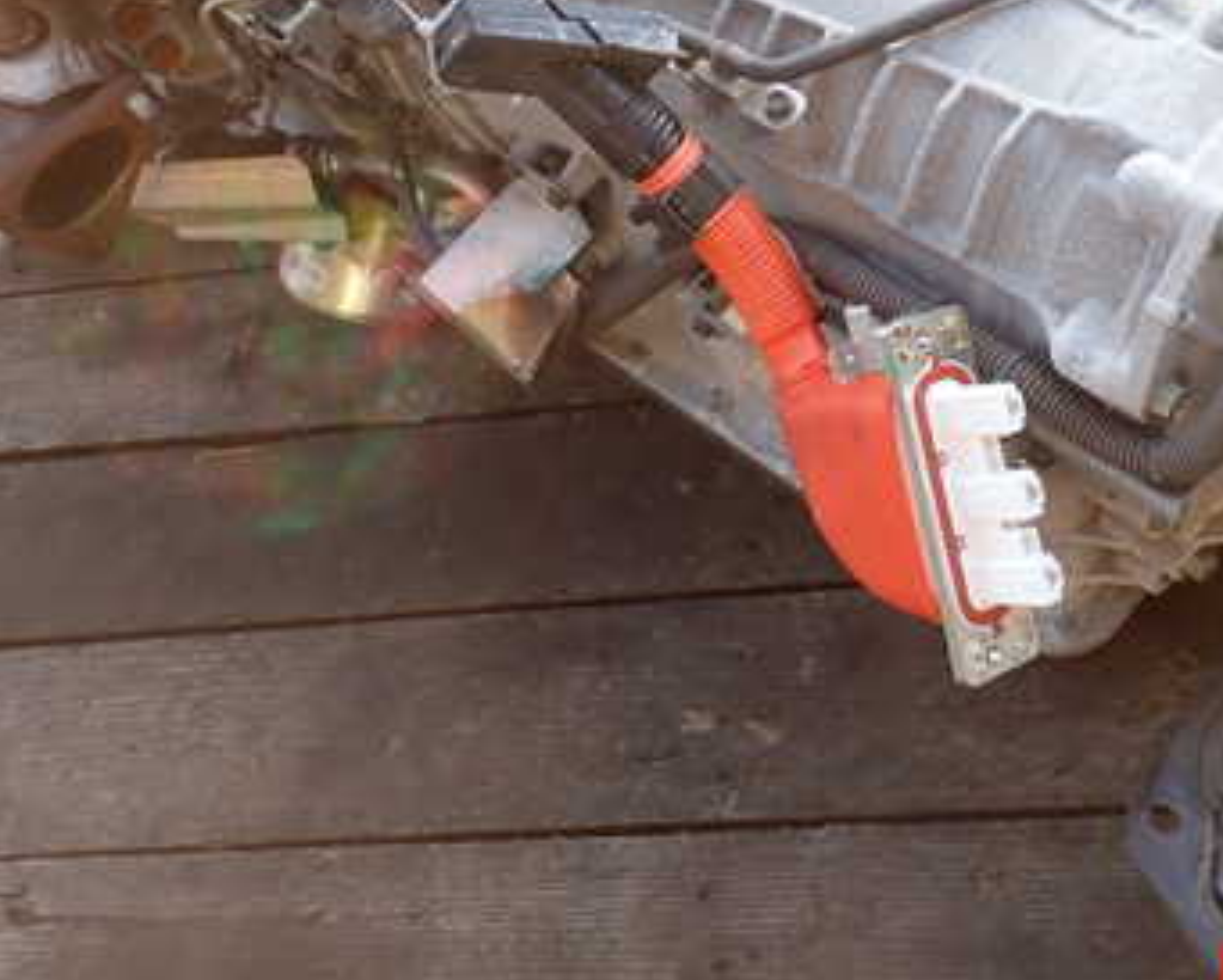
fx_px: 1991
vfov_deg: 27.2
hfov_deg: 33.3
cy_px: 215
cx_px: 954
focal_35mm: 55
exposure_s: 1/80
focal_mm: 5.79
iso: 100
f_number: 3.2
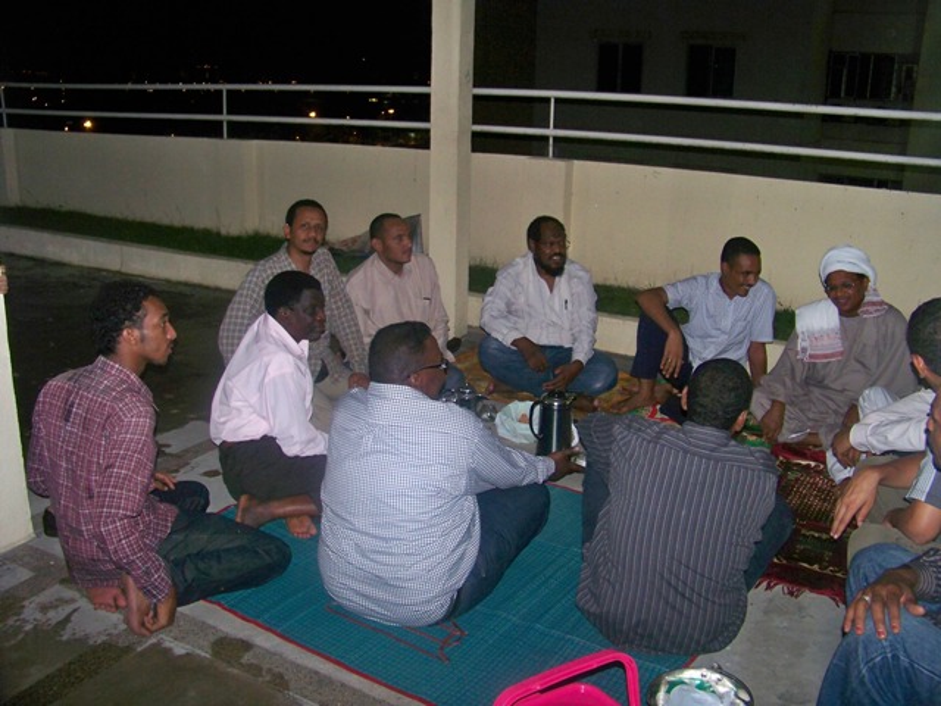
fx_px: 897
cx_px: 470
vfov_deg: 42.9
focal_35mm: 33
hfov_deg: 55.4
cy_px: 353
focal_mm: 5.85
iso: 200
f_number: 2.8
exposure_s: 1/30
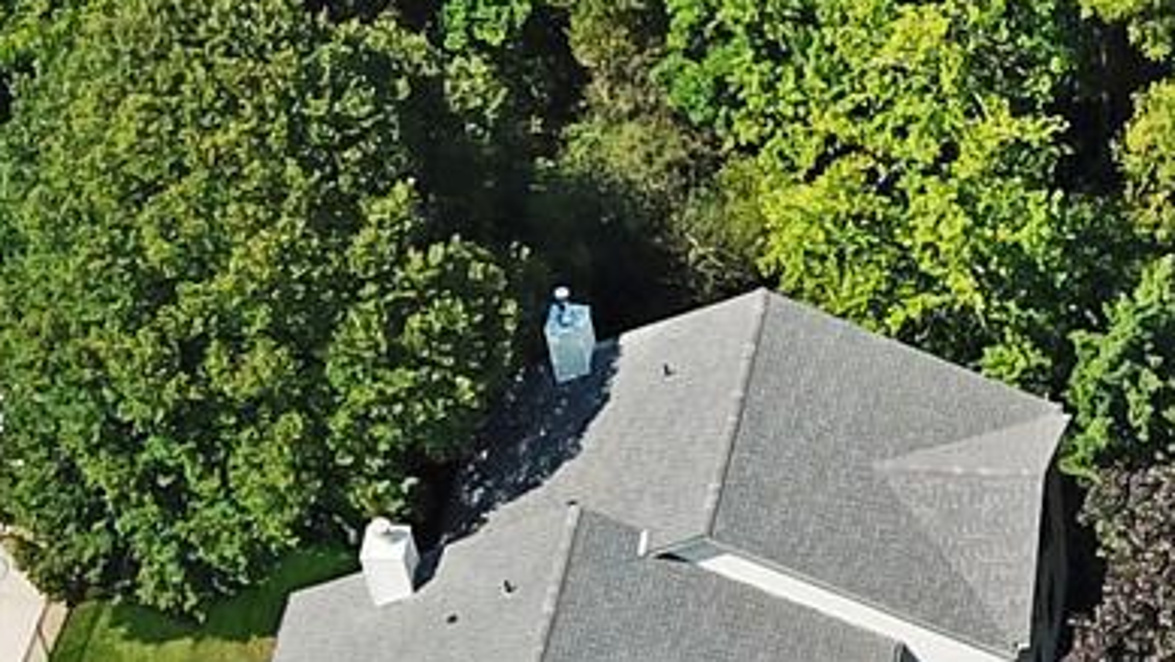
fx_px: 4643
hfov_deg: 14.1
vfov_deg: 8.1
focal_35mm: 149
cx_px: 1247
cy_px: 677
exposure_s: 1/1250
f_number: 2.2
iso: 100
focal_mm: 4.73
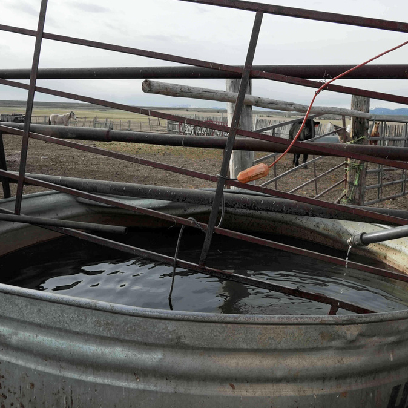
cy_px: 206
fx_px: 413
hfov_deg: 52.5
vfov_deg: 52.5
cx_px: 199
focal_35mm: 31
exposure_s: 1/400
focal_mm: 24
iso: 800
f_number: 11
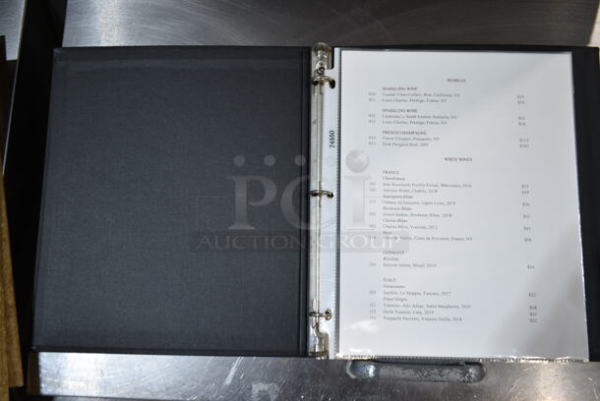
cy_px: 200
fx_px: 551
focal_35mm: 33
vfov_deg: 40.1
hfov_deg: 57.2
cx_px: 300
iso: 110
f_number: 3.8
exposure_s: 1/30
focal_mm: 22
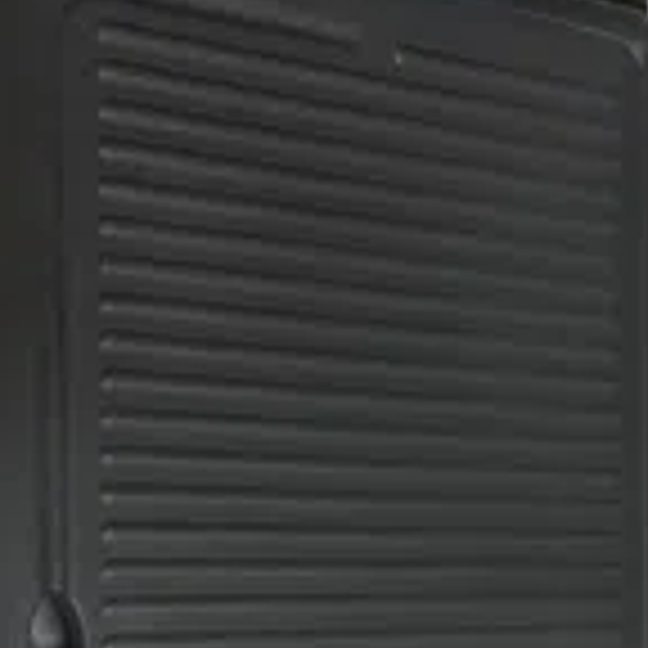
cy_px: 616
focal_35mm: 64
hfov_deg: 26.7
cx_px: 432
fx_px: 1355
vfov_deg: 25.8
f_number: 1.6
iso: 400
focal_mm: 4.2
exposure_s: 1/60
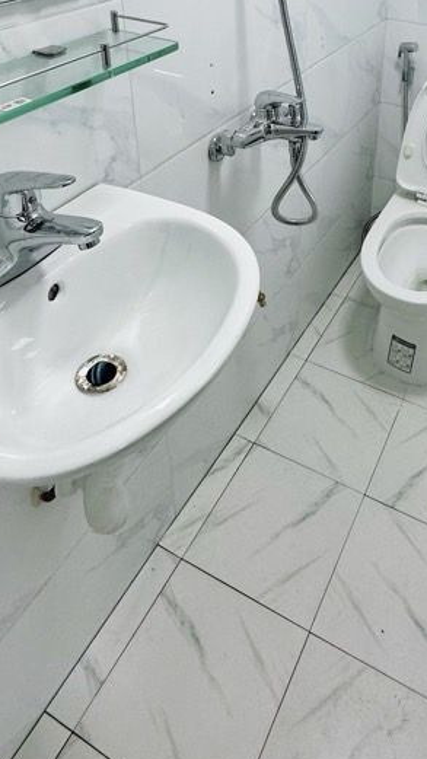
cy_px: 115
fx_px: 604
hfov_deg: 37.8
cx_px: 326
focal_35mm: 30
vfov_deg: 57.6
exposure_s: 1/100
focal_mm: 2.22
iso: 100
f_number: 2.2
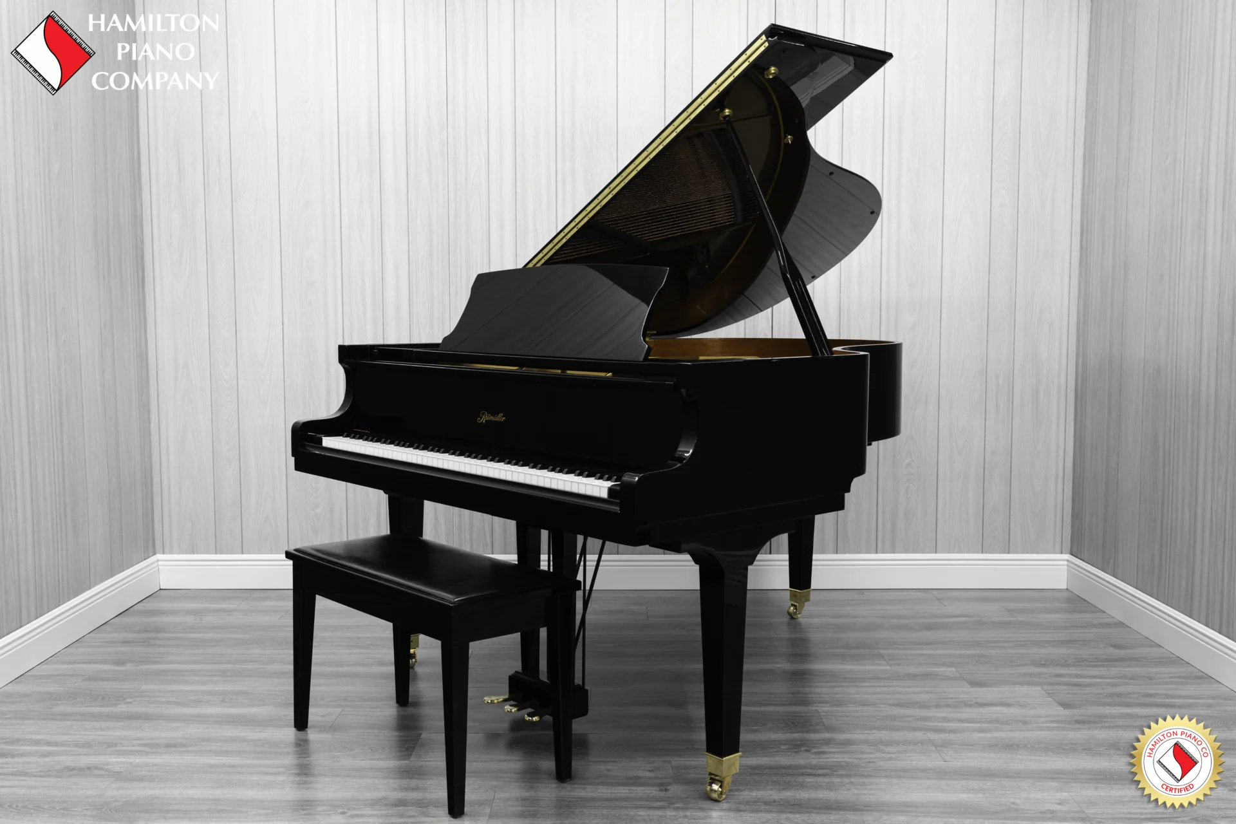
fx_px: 1202
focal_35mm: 35
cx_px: 618
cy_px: 412
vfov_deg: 37.9
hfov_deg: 54.4
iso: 100
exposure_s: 1/2
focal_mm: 35
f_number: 10
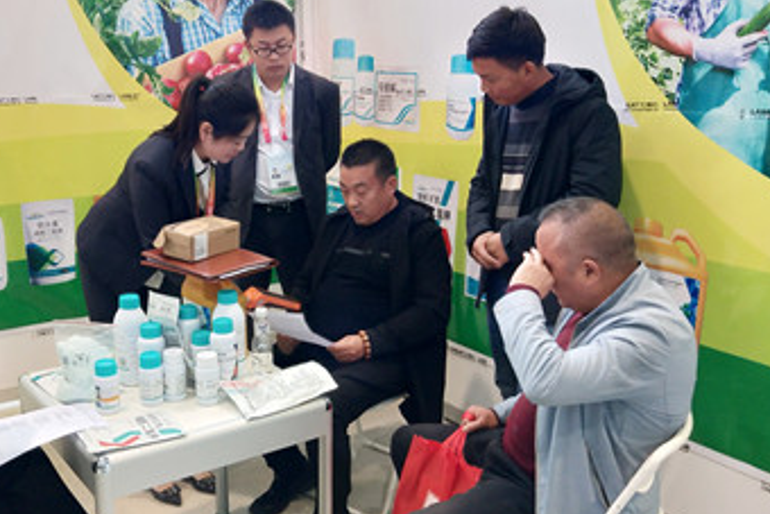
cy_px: 263
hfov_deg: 44.1
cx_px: 290
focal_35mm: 44
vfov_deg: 30.5
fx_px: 941
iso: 157
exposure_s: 1/100
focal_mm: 3.95
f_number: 1.8
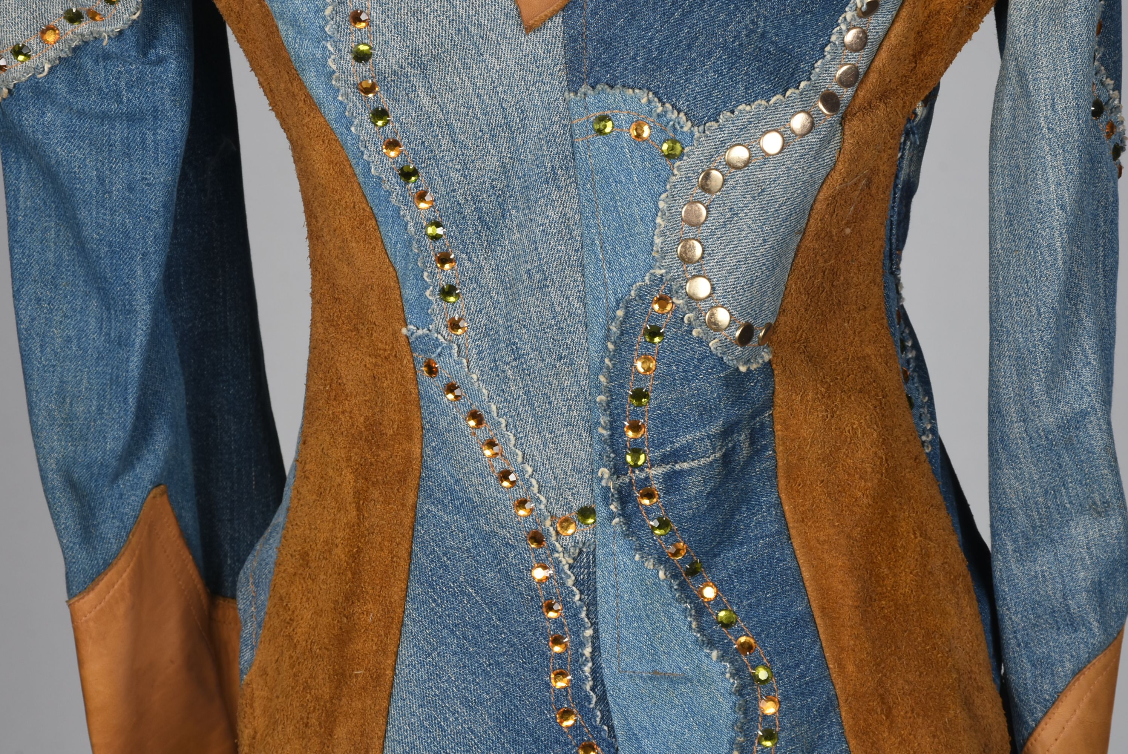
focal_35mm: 112
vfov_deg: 12.2
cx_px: 564
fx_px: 3528
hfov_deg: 18.2
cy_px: 377
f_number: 14
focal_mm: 75
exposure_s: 1/125
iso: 200
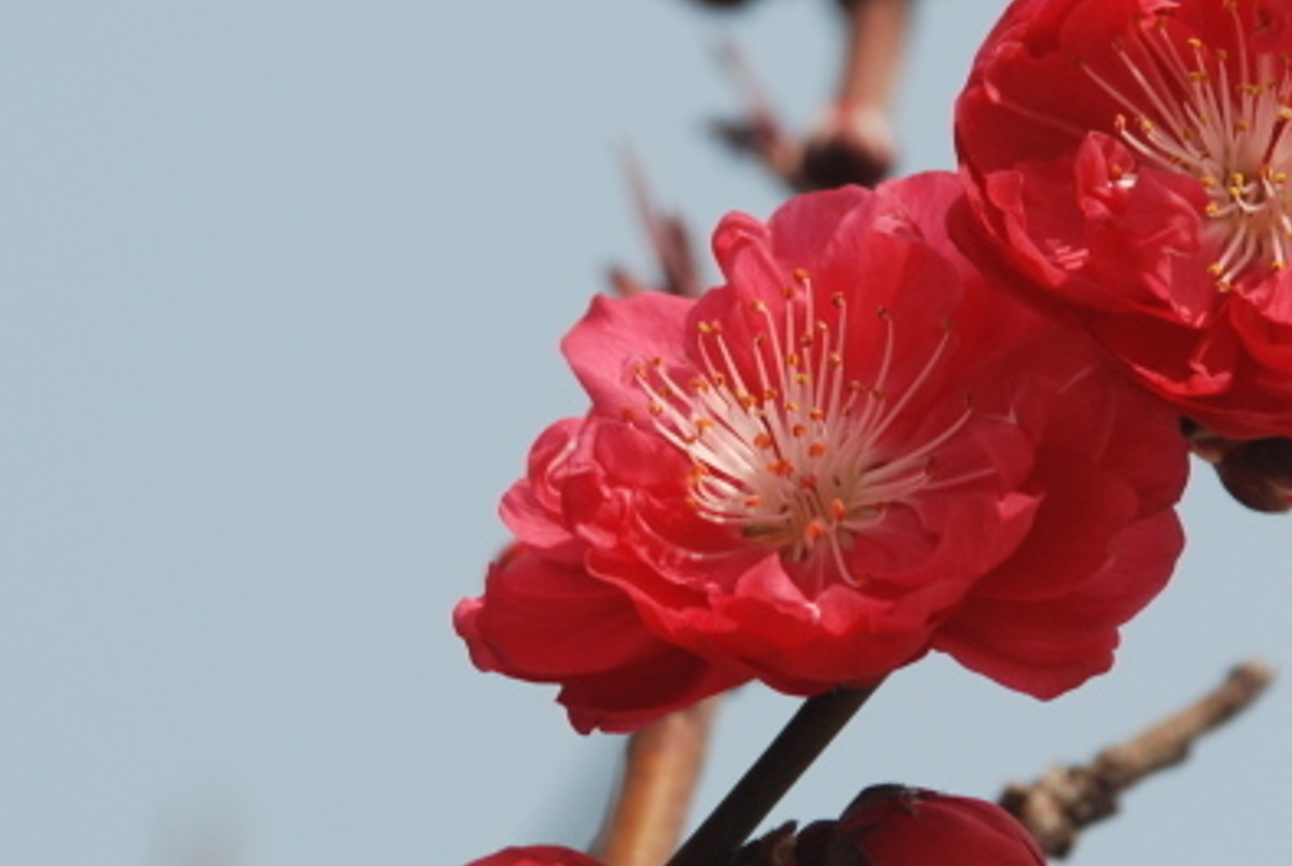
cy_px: 454
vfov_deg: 2.6
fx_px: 18916
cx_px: 872
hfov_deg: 3.9
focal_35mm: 526
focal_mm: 135
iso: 200
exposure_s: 1/100
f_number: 7.1
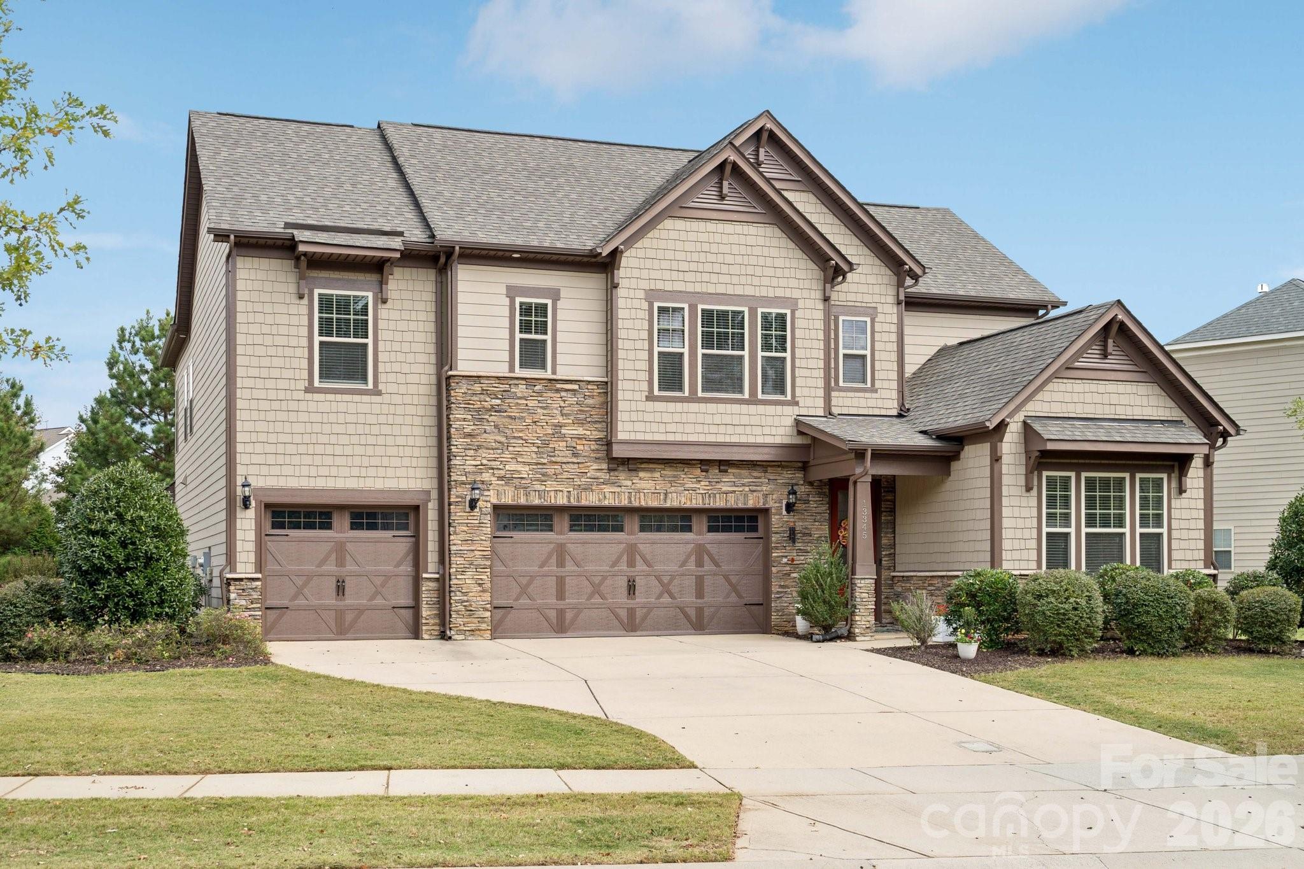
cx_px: 652
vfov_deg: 34.2
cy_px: 434
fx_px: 1412
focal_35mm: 39
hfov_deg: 49.6
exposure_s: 1/320
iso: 100
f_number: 5
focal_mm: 39
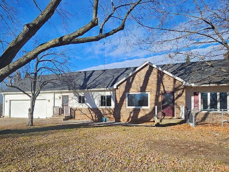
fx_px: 146
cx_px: 106
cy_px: 105
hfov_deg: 76.3
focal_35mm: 22
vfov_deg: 60.5
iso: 32
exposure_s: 1/1111
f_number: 2.2
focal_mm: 1.74
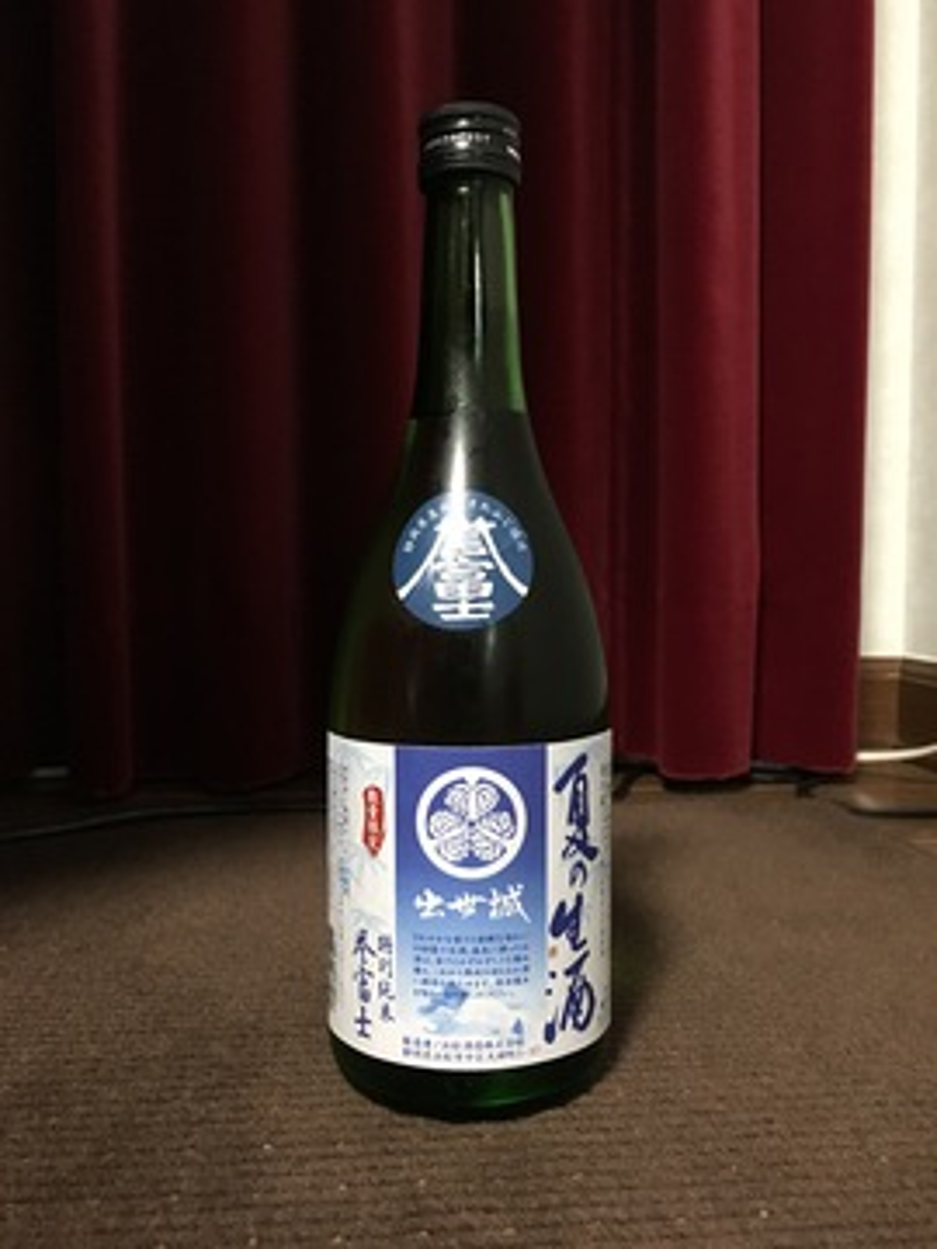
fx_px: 1047
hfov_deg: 48.2
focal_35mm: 29
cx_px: 468
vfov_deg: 61.7
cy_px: 624
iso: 320
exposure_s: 1/15
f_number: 2.2
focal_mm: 4.15
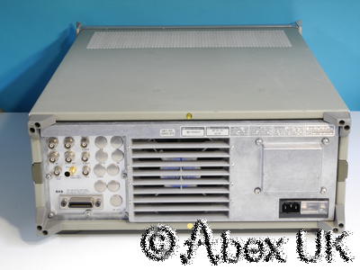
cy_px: 135
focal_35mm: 80
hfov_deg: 24.4
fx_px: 832
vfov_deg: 18.4
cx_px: 180
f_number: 16
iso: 400
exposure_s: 1.3
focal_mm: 40
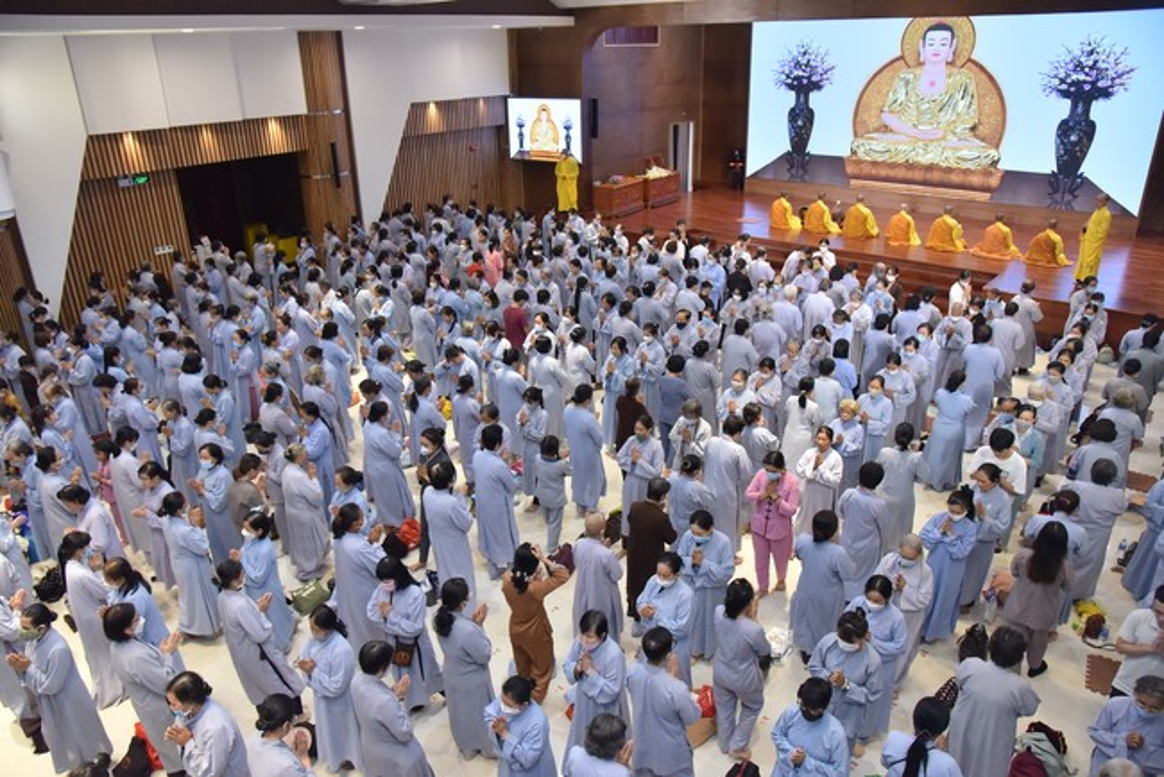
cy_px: 388
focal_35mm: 24
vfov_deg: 53.2
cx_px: 582
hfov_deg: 73.7
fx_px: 776
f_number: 5
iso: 2000
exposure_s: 1/160
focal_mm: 24
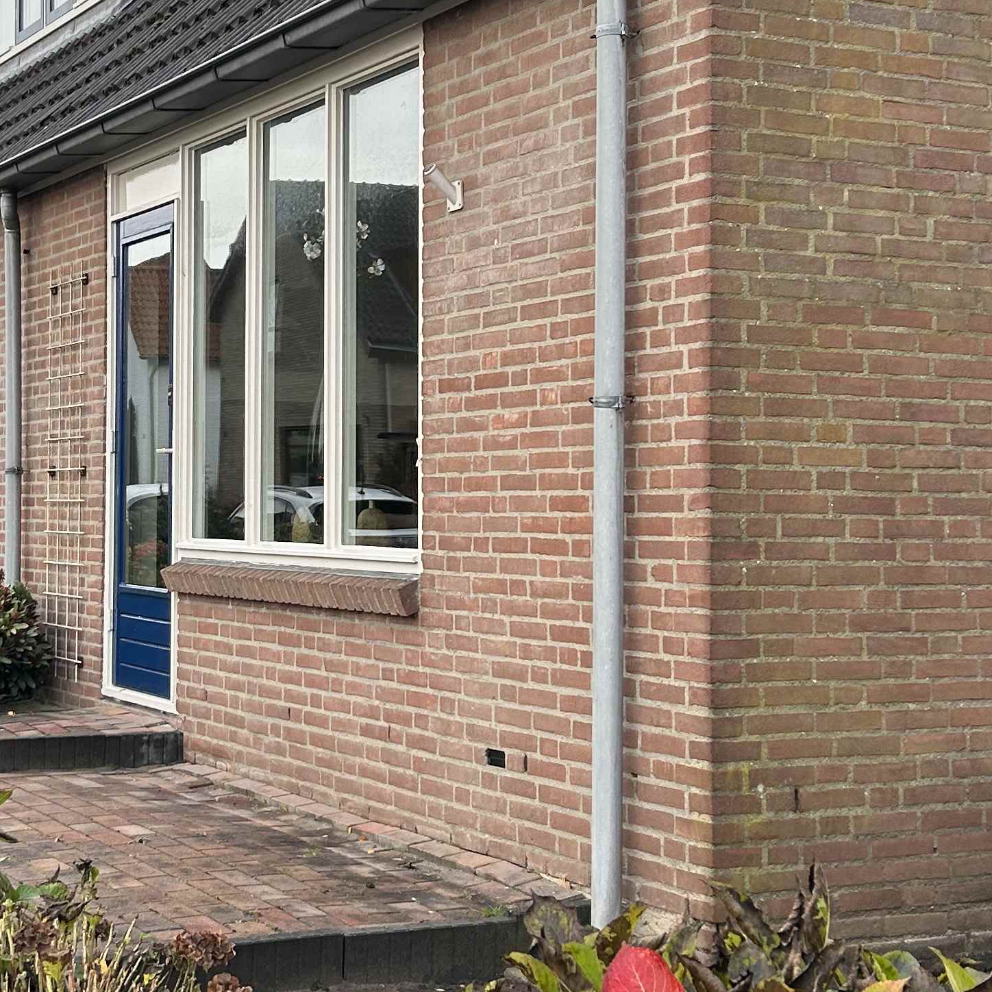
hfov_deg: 26.6
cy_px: 396
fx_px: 2075
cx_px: 264
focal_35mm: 64
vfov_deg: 26.8
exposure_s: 1/121
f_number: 1.5
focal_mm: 5.7
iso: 40
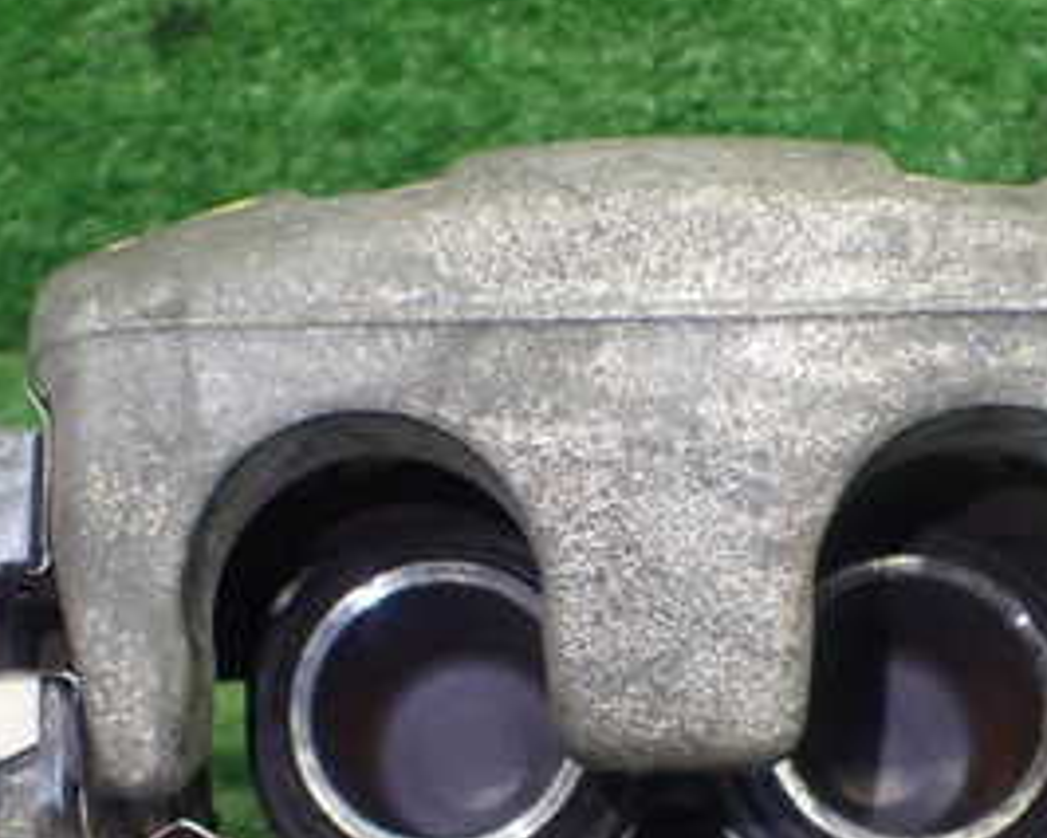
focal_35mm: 66
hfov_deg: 28.6
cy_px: 696
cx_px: 638
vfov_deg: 22.8
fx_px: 2046
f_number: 2.3
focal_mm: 5.4
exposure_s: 1/125
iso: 640
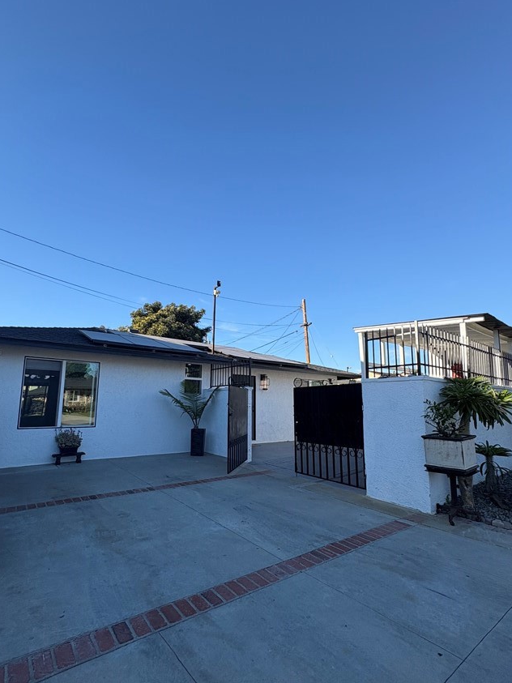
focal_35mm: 17
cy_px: 360
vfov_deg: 91.0
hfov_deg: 74.6
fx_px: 335
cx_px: 238
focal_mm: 2.22
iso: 40
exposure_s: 1/921
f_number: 2.2
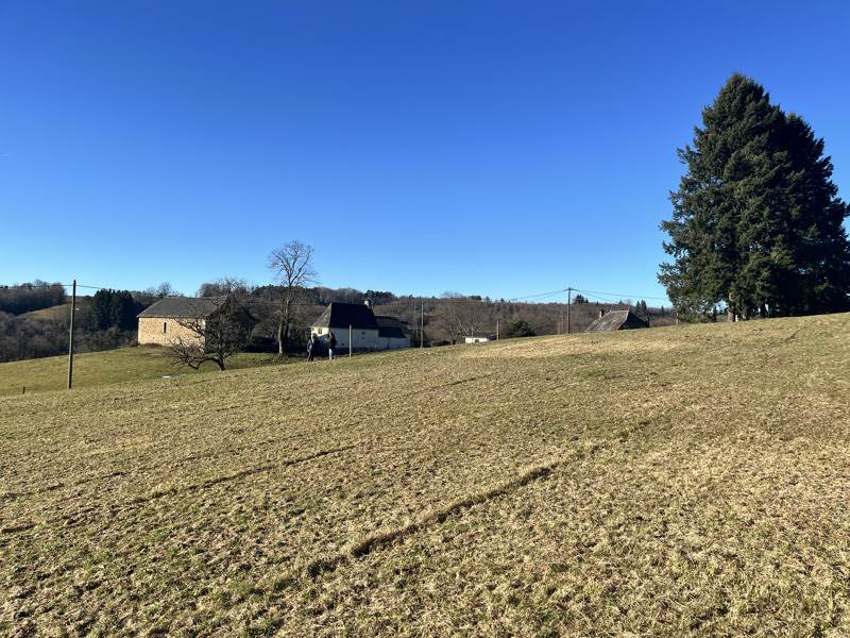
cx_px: 425
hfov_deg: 67.3
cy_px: 319
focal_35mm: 26
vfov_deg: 53.1
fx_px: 638
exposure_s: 1/2825
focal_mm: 5.1
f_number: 1.6
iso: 50
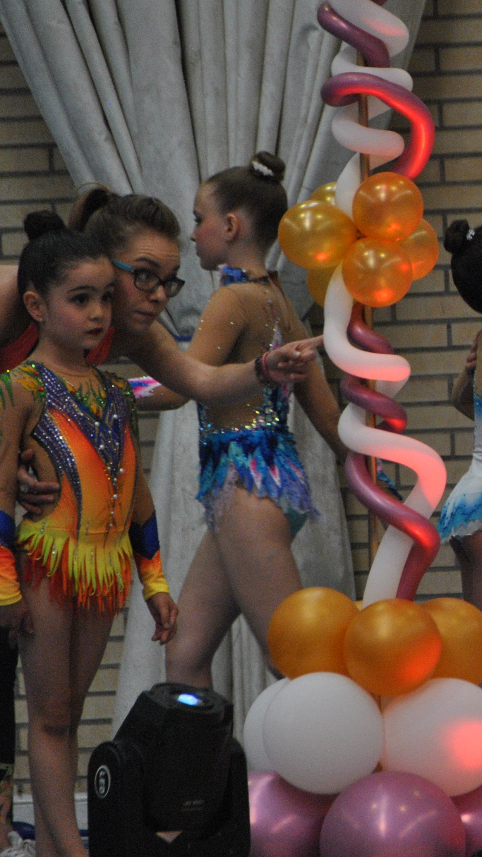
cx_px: 635
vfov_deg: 4.6
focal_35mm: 468
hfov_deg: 2.6
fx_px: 10632
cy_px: 394
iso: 800
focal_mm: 170
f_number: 6
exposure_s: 1/250
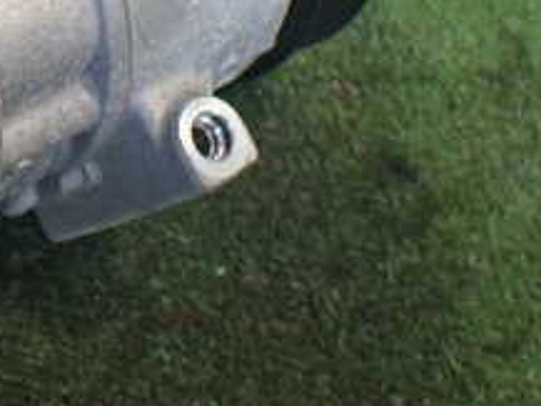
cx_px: -87
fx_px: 1298
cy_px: -77
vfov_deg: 17.0
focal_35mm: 83
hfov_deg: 22.0
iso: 800
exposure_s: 1/100
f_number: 2.3
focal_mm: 5.4
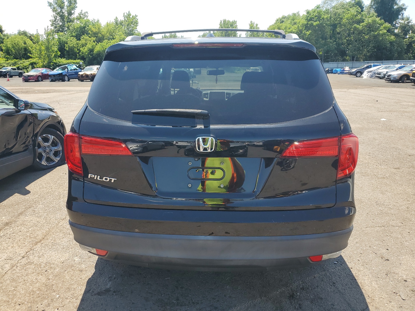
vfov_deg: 53.1
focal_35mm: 26
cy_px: 156
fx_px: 312
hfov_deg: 67.3
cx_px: 208
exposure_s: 1/1250
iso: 50
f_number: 1.5
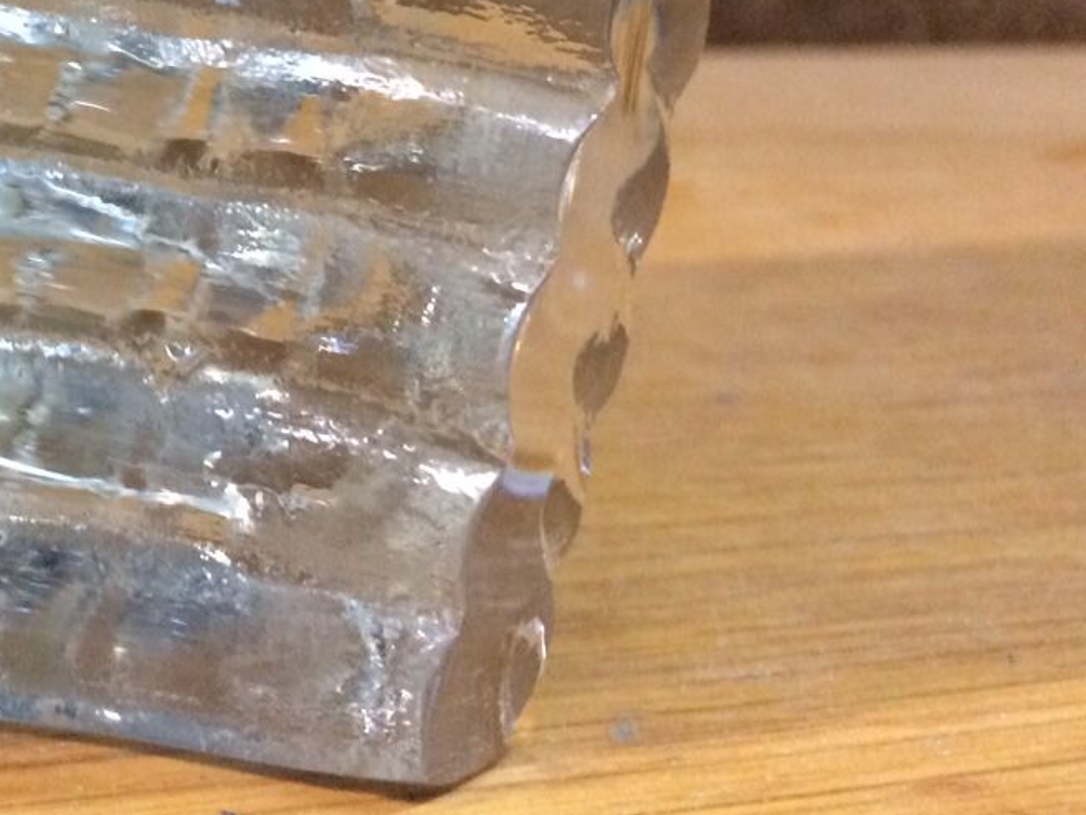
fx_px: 2259
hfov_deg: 24.3
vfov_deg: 19.5
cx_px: -250
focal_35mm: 72
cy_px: -93
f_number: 2.2
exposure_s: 1/25
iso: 250
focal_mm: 4.15
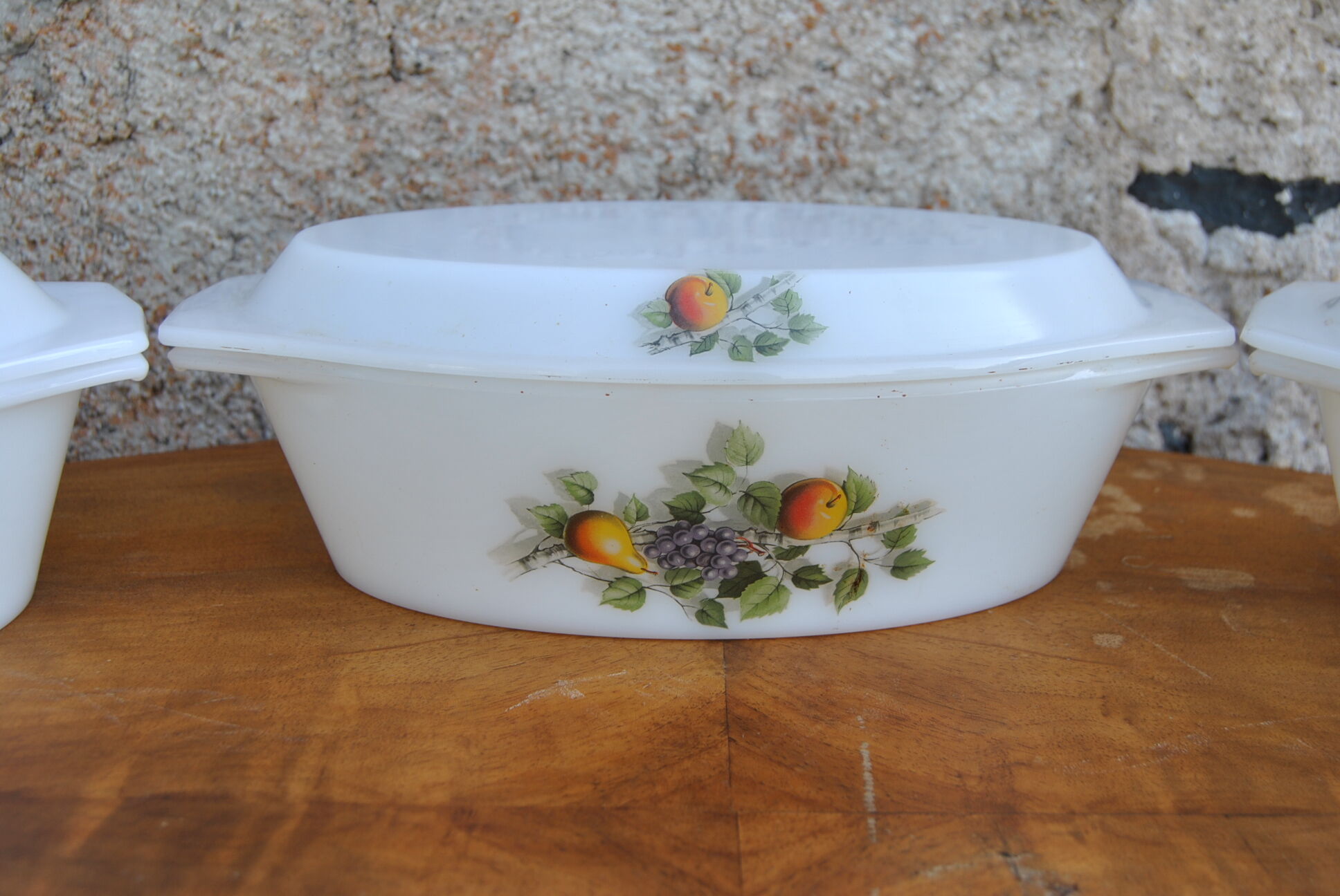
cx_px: 670
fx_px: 1453
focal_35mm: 39
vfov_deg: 34.3
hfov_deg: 49.5
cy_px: 448
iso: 110
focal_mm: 26
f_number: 5.6
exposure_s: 1/125
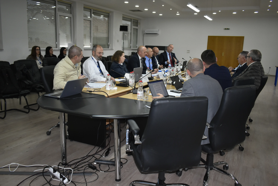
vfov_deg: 43.6
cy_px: 93
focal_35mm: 30
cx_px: 139
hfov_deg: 61.9
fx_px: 232
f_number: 3.8
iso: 800
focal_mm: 20
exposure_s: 1/125
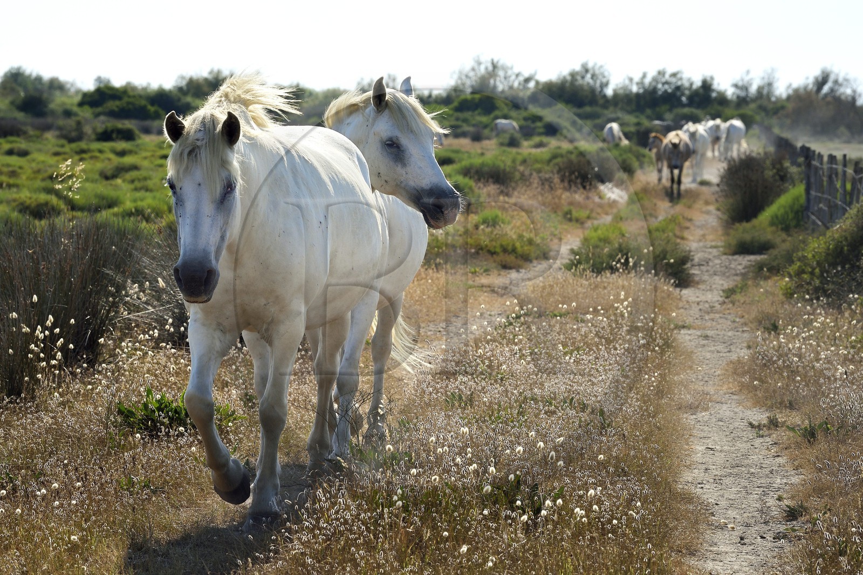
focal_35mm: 170
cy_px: 288
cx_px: 432
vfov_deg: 8.1
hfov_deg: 12.1
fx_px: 4074
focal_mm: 170
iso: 200
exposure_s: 1/500
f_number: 11
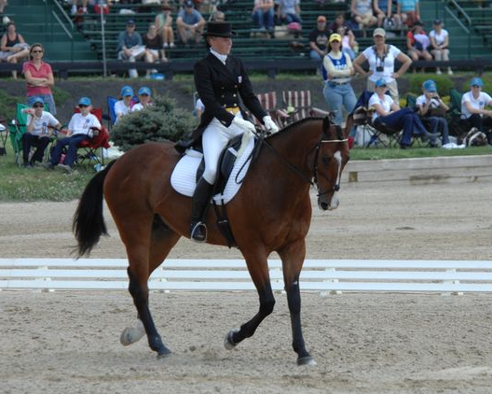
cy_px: 197
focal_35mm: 375
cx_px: 295
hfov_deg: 5.2
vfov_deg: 4.1
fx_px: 5458
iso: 200
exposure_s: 1/500
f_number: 5.3
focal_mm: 220
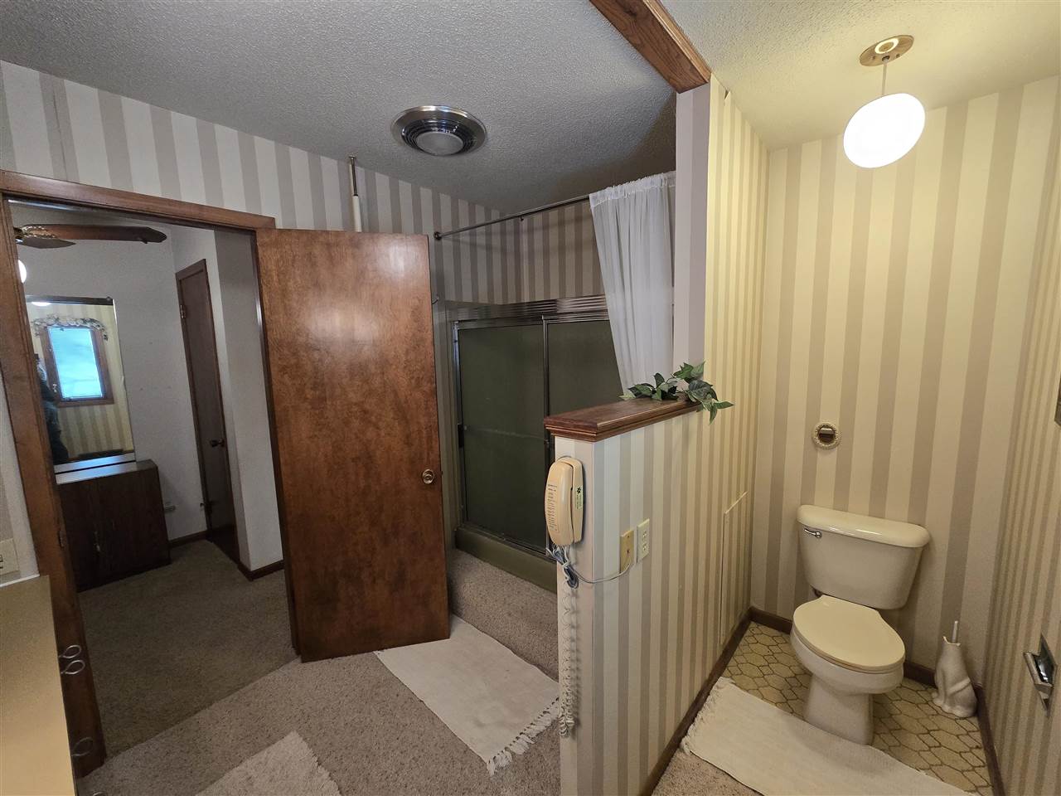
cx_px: 530
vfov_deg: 89.9
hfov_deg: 106.2
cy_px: 398
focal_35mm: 13
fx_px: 398
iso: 400
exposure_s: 1/60
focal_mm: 2.2
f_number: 2.2
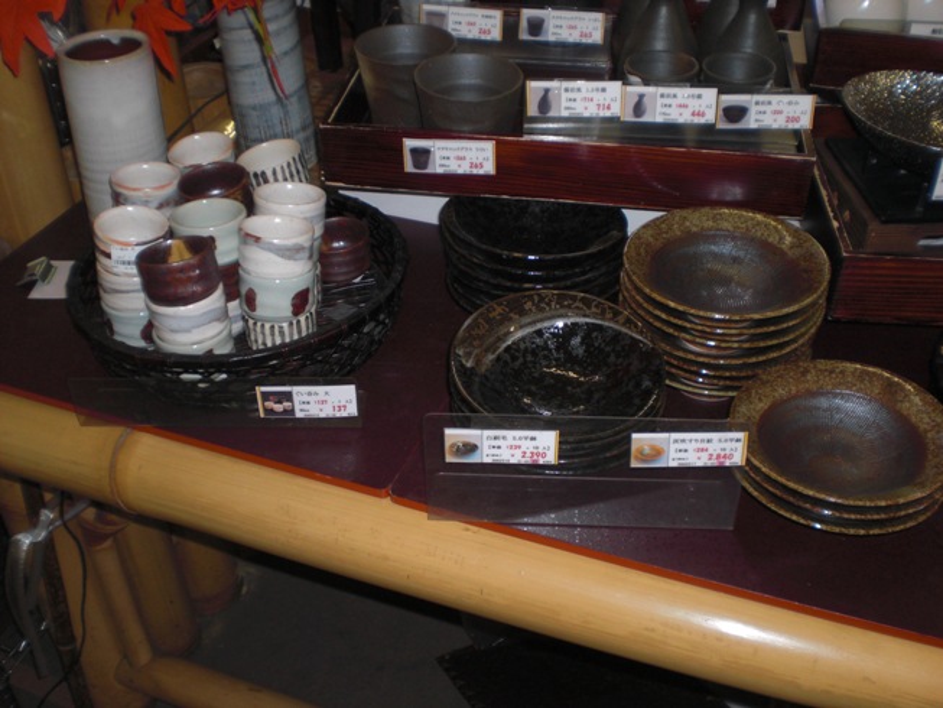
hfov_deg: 49.0
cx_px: 472
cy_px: 354
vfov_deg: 37.7
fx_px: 1035
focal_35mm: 38
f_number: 3.1
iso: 100
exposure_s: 1/60
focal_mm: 6.3
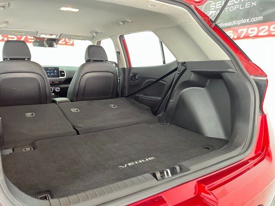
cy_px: 103
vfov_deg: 53.1
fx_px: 207
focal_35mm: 26
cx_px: 138
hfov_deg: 67.3
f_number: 1.6
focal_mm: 5.1
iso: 640
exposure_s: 1/30
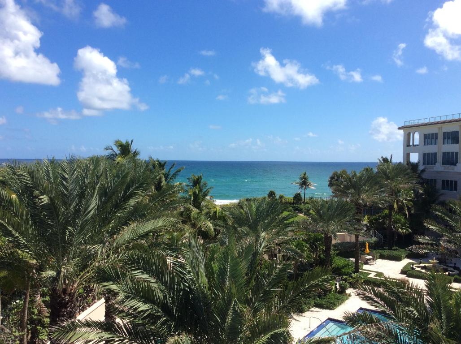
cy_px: 172
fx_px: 426
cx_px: 230
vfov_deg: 44.1
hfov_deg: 56.9
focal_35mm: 32
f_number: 2.4
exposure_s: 1/1506
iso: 32
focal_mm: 3.3
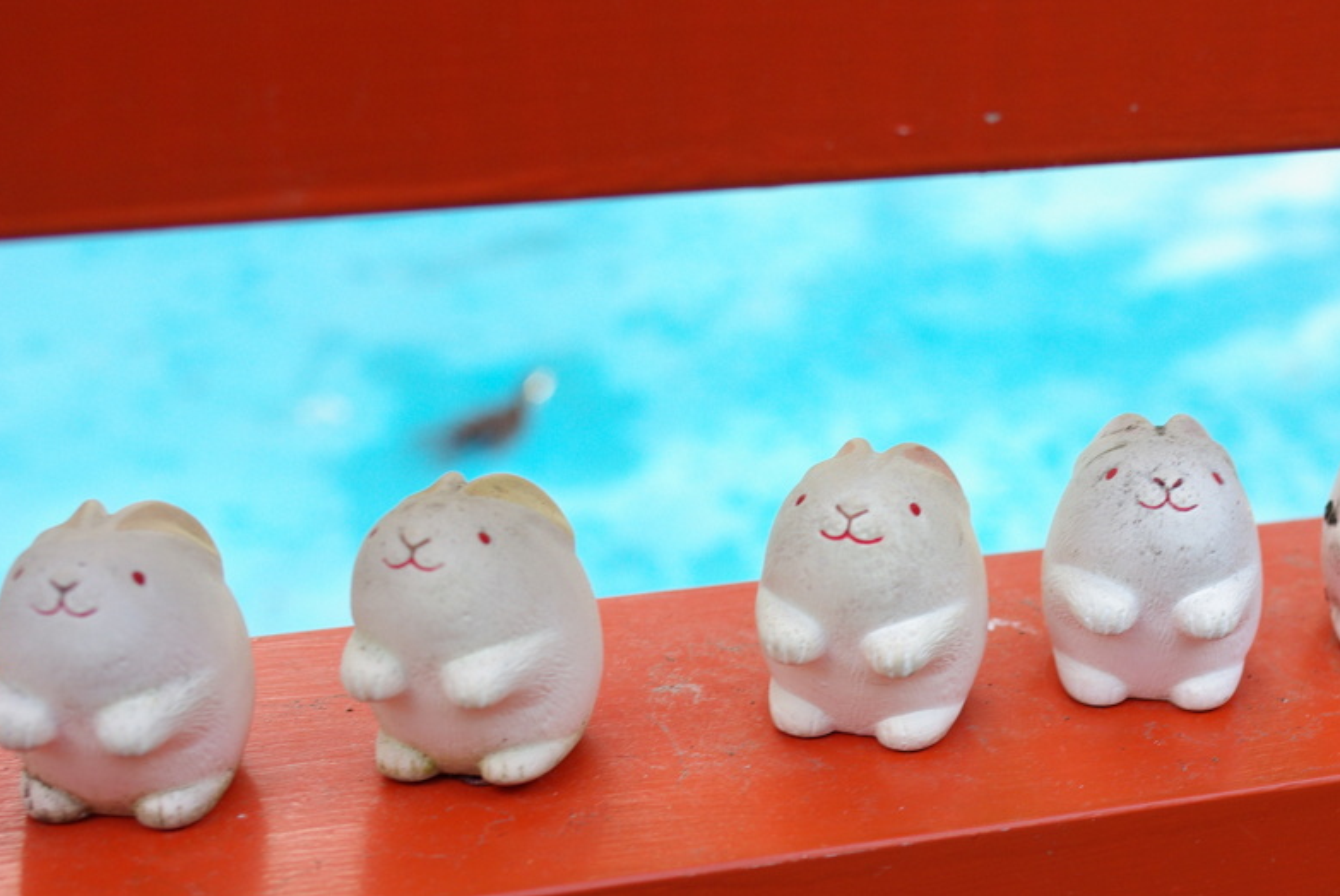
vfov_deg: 19.9
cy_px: 517
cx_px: 864
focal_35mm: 69
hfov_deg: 29.2
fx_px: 2558
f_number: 5.6
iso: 200
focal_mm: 35
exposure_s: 1/60
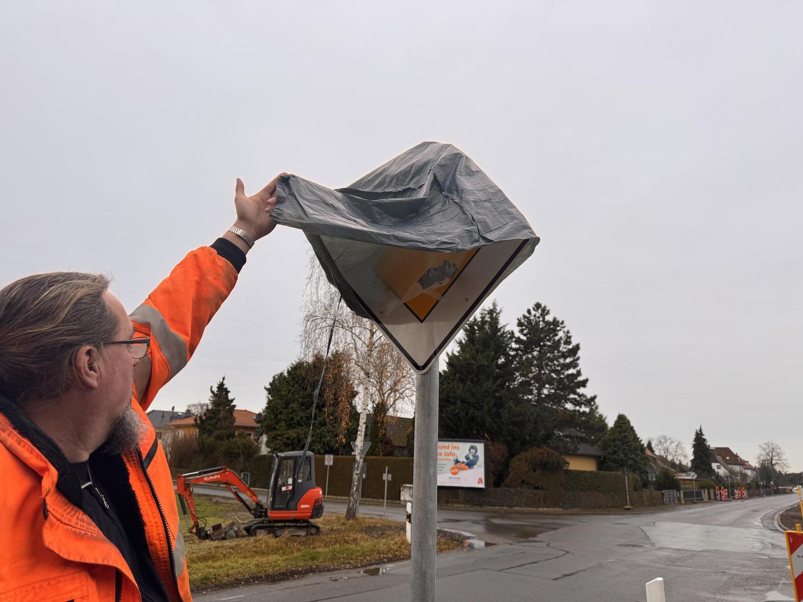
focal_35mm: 24
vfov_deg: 56.8
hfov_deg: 71.6
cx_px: 402
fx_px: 557
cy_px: 301
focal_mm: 6.76
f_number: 1.78
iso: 80
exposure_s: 1/290
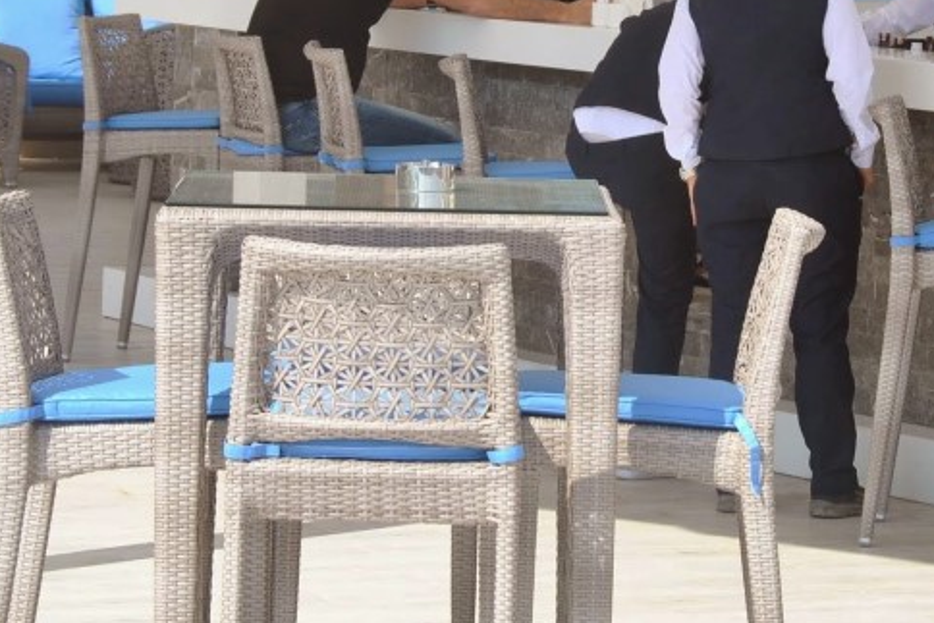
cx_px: 647
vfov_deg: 7.4
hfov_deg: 11.1
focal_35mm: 185
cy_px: 75
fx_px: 4801
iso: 100
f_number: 8
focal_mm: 52
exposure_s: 1/250
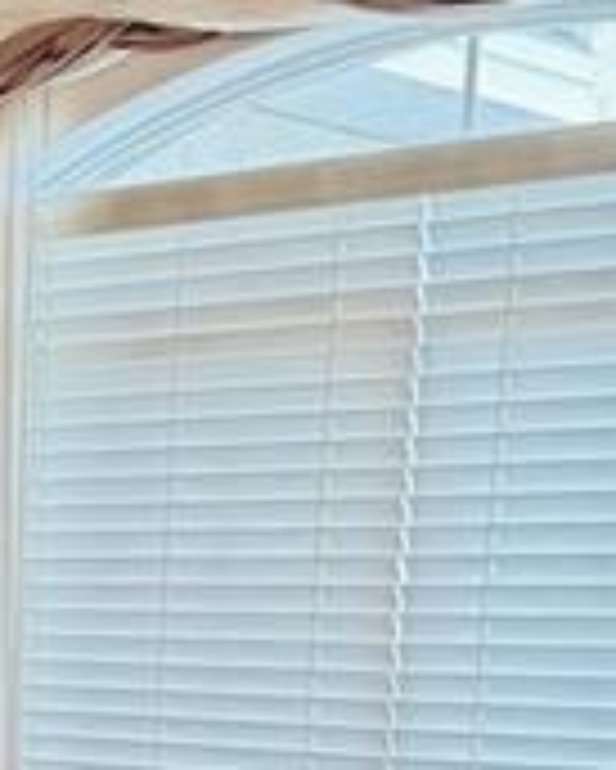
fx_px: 2391
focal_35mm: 105
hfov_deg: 14.2
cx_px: -157
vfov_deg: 16.9
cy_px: 1081
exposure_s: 1/60
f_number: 1.78
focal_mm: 6.76
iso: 640
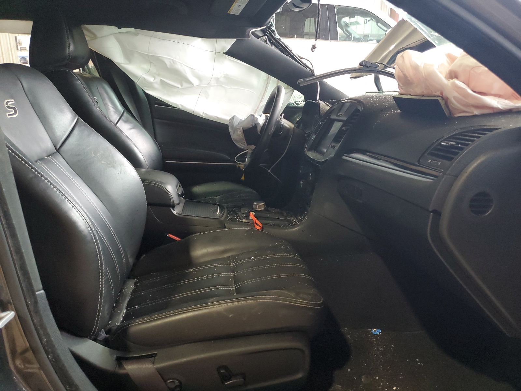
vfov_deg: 53.1
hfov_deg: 67.3
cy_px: 196
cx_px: 260
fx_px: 391
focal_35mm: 26
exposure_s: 1/60.2
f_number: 1.5
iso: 314
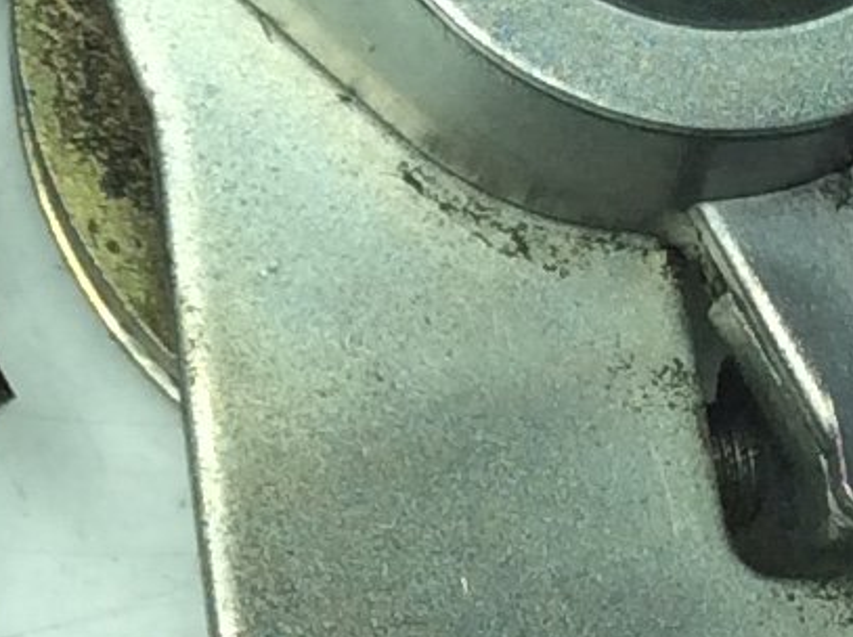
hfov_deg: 9.6
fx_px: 5020
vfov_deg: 7.1
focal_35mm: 204
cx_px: -195
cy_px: -325
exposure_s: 1/384
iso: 32
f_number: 2.4
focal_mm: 3.3
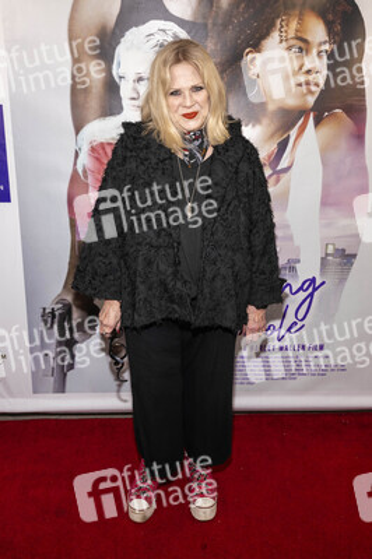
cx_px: 186
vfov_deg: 62.0
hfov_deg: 43.5
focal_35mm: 30
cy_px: 280
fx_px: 466
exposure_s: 1/200
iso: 400
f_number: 5.6
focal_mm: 30
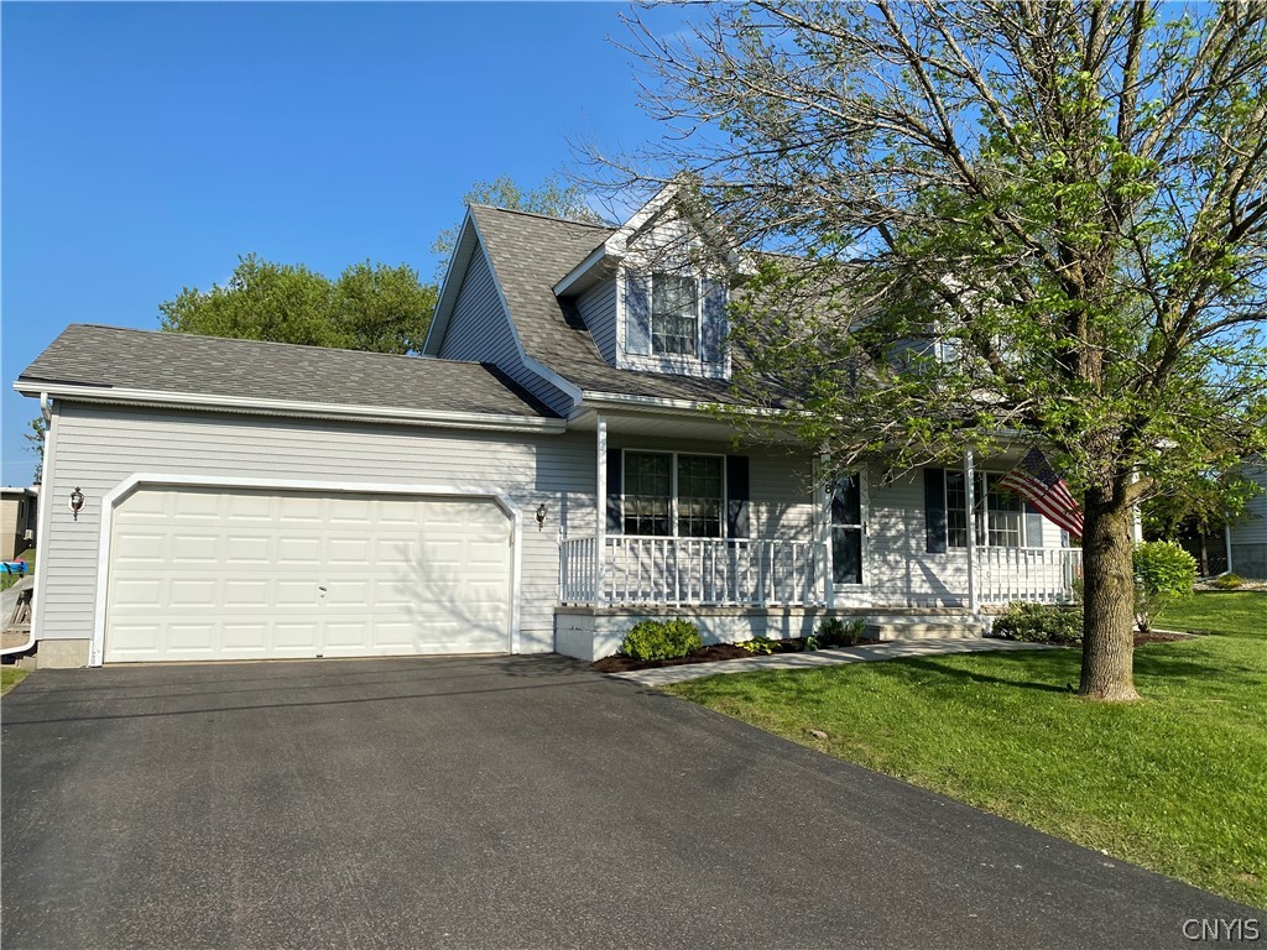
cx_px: 634
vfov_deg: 53.1
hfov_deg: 67.3
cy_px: 475
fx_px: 952
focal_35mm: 26
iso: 32
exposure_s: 1/3497
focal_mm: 4.25
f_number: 1.8
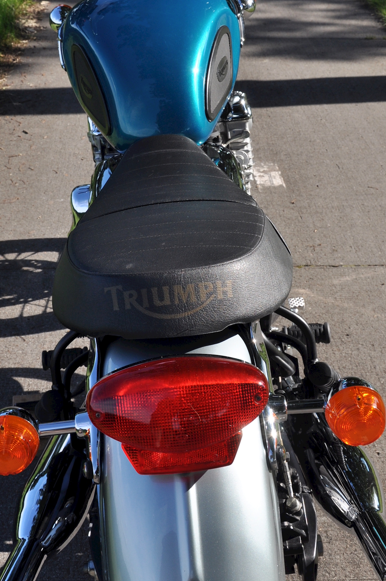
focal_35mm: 60
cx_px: 152
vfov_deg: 33.3
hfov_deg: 22.6
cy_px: 197
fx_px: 964
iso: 200
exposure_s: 1/320
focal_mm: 25
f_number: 9
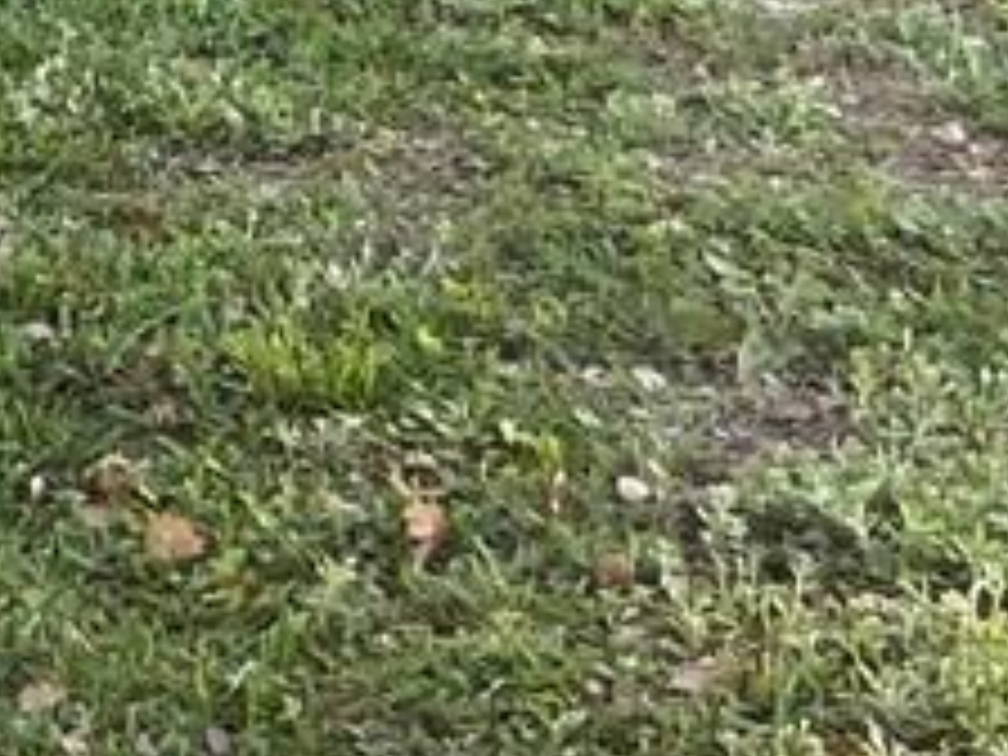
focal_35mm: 186
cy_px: -963
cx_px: -1764
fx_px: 5416
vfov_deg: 7.5
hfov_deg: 9.1
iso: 50
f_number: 1.6
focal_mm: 5.1
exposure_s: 1/122
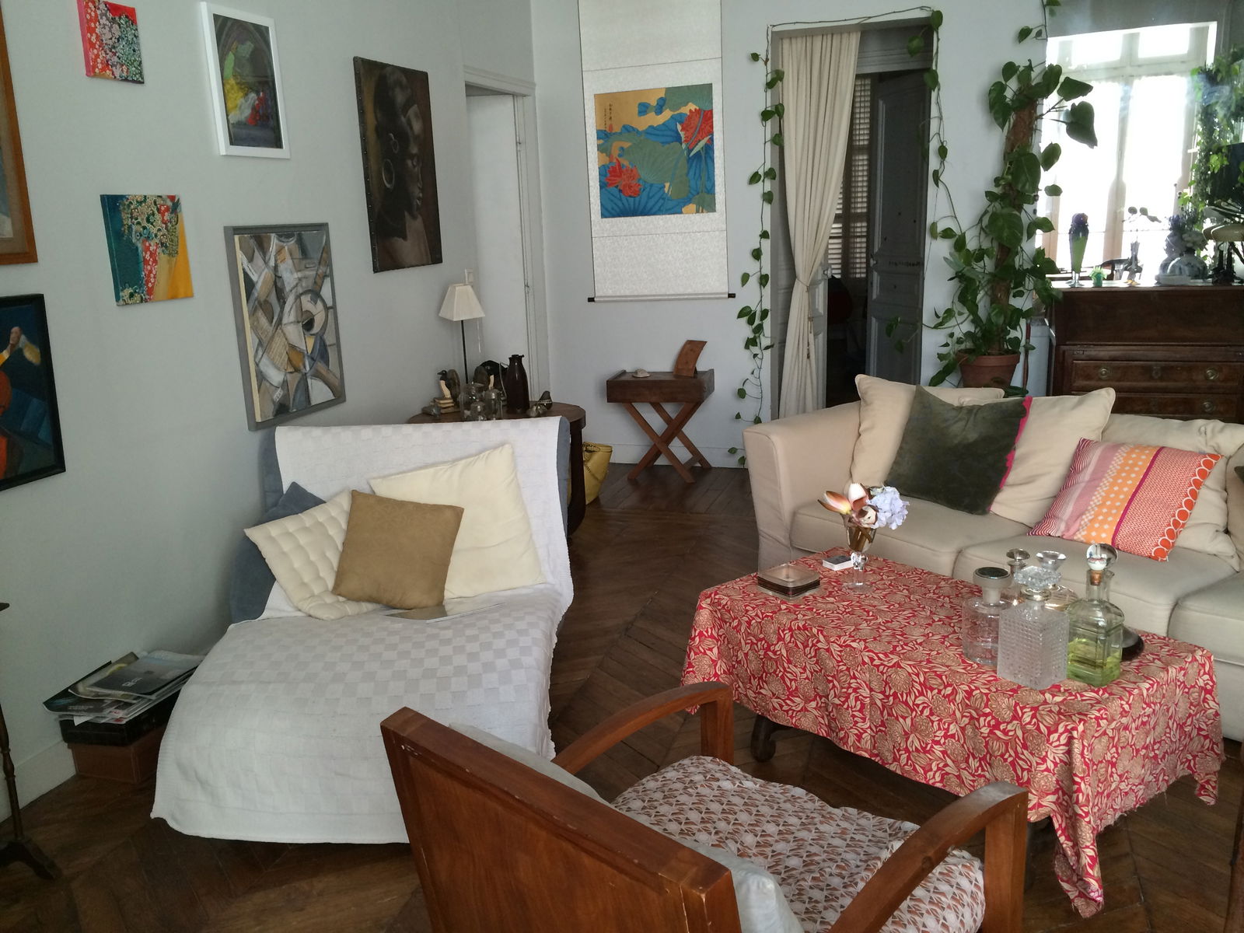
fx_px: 1042
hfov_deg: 61.7
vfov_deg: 48.2
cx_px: 622
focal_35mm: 29
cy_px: 466
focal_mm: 4.15
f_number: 2.2
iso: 125
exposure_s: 1/30
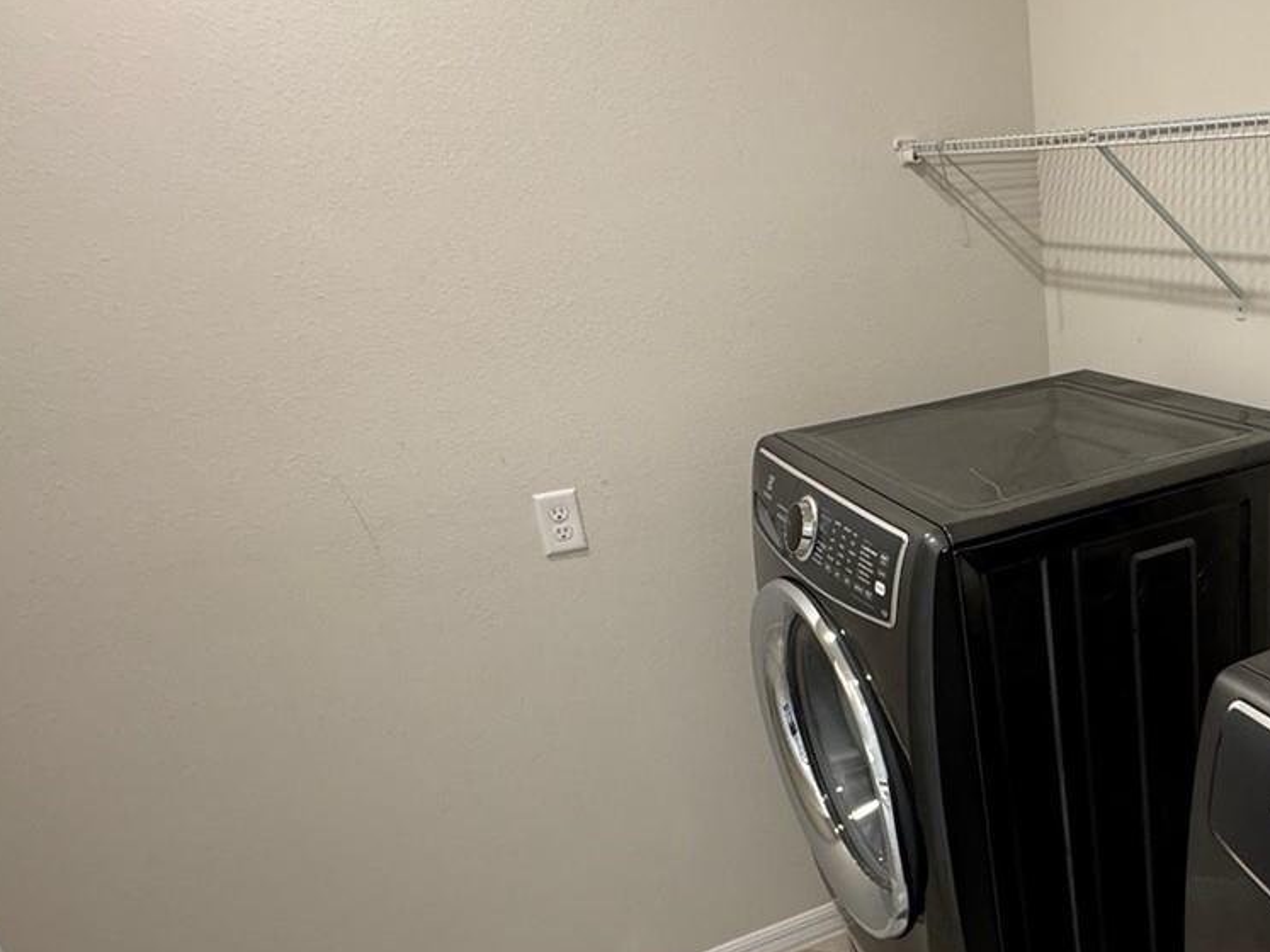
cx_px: 1022
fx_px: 1100
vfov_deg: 46.3
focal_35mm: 30
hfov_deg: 55.6
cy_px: 602
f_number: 2.2
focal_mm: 2.22
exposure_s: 1/60
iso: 250
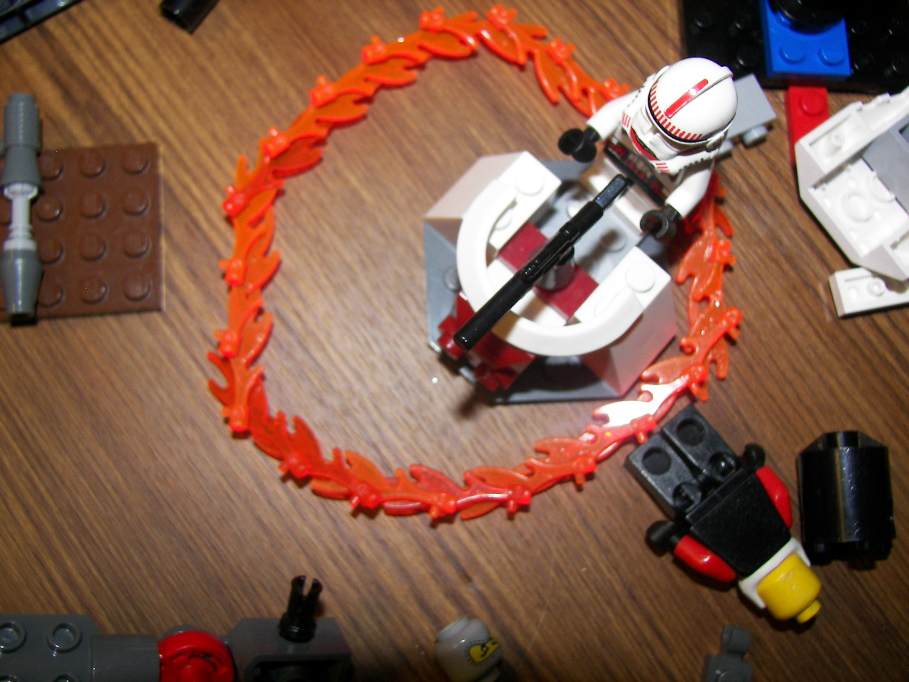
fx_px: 945
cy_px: 341
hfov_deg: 51.4
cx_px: 454
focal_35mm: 36
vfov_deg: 39.7
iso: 100
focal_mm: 6
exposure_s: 1/30
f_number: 2.8
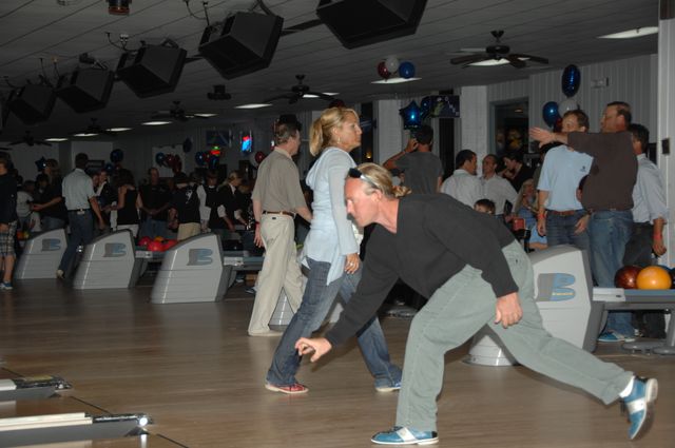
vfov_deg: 16.5
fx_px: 1545
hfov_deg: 24.6
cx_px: 338
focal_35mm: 82
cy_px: 224
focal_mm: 55
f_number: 4.8
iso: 200
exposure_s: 1/125
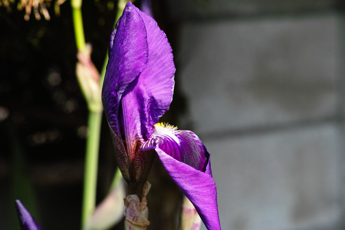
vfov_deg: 18.2
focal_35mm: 75
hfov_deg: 27.0
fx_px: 718
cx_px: 172
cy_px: 115
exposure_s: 1/320
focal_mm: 50
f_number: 5.6
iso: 200
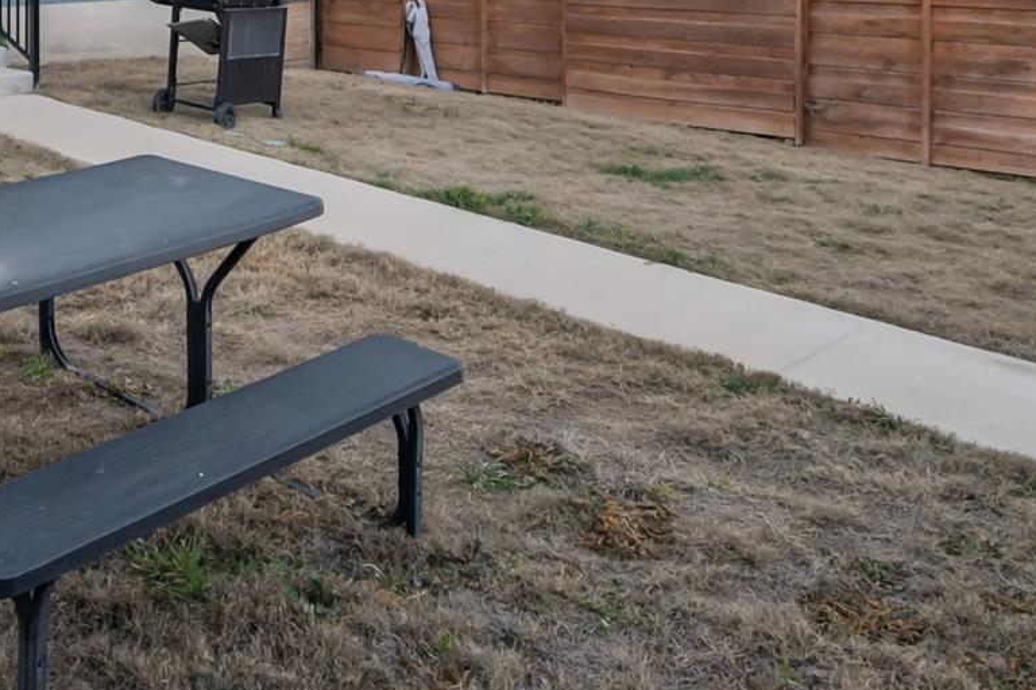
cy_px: -214
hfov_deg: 43.7
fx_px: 1151
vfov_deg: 27.6
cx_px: 82
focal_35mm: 40
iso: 400
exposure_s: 1/100
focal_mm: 10
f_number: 8
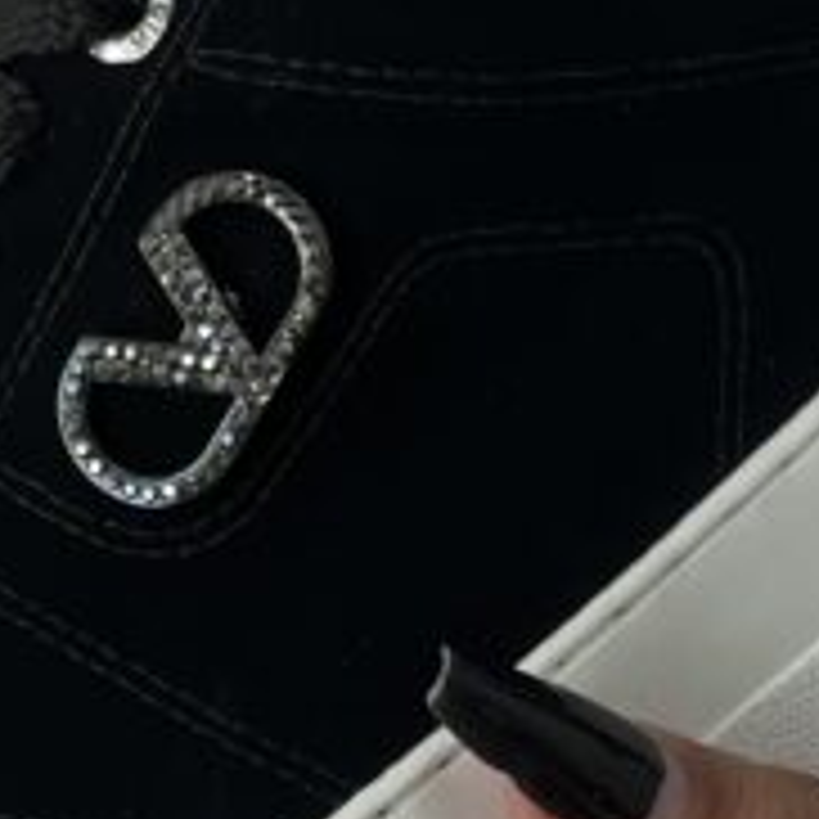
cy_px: 317
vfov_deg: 14.8
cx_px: 405
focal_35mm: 118
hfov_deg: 14.8
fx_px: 3159
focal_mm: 5.7
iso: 40
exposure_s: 1/219
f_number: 1.5
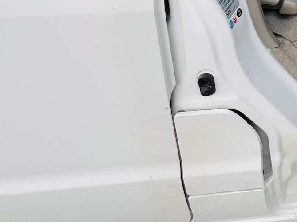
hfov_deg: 32.9
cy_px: -93
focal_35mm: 42
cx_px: 389
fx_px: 360
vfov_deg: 26.7
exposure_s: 1/99
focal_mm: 1.57
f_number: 1.8
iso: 40
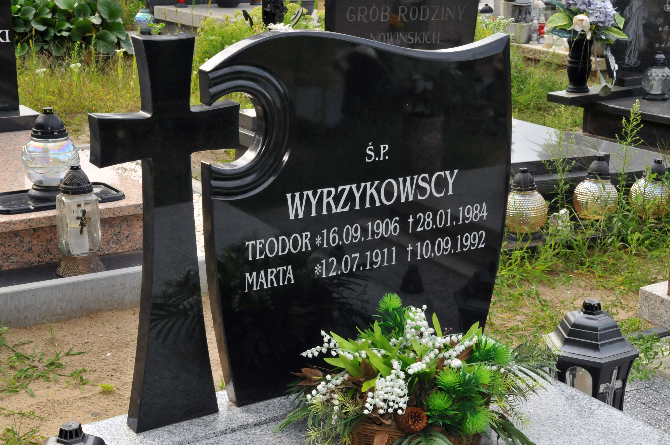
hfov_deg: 35.1
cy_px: 222
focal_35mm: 57
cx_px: 335
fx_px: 1060
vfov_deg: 23.7
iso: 800
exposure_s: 1/160
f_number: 13
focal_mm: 38
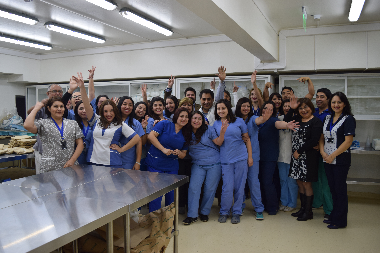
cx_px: 190
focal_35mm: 30
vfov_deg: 43.6
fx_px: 317
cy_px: 126
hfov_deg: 61.9
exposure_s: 1/80
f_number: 4.5
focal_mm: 20
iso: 400
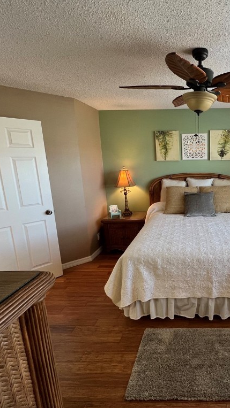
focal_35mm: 19
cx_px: 190
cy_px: 205
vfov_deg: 89.6
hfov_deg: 53.6
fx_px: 206
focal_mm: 1.57
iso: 125
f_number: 1.8
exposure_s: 1/60
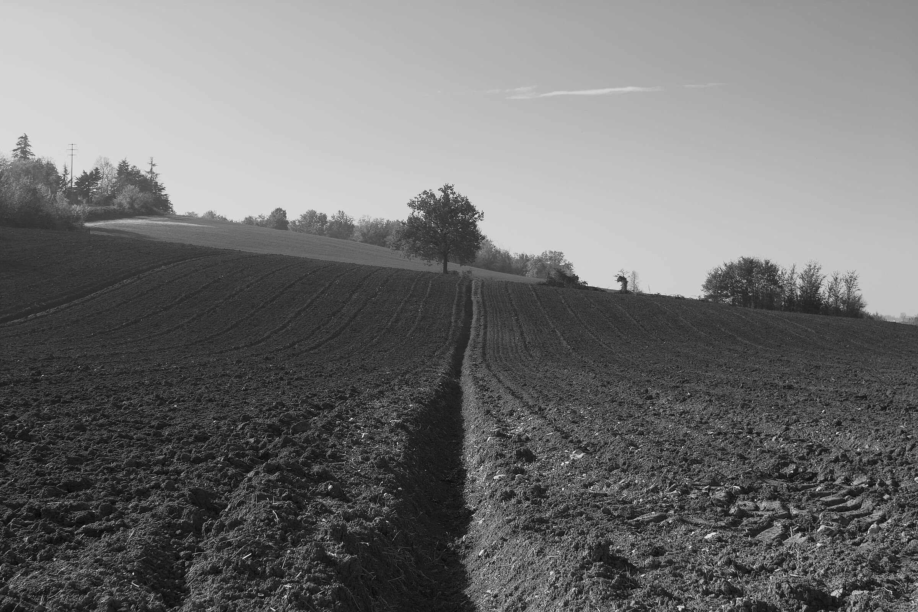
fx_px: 1326
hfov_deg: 38.2
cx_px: 459
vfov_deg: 26.0
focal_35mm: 52
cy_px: 306
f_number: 6.3
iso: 100
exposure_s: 1/200
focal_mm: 30
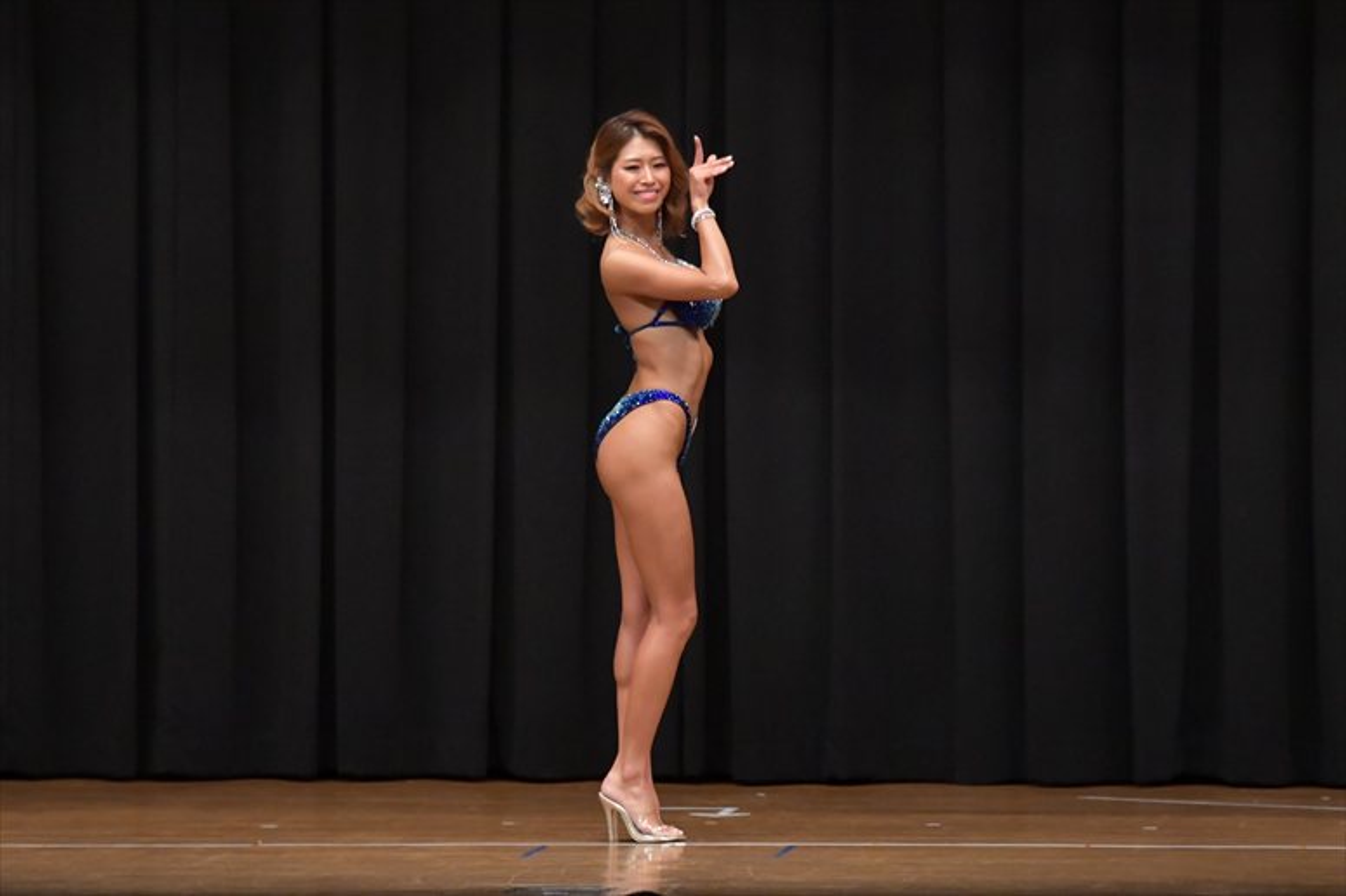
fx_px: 8409
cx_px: 673
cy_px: 448
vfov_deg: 6.1
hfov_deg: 9.2
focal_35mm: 225
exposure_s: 1/400
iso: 6400
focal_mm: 150
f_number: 5.6
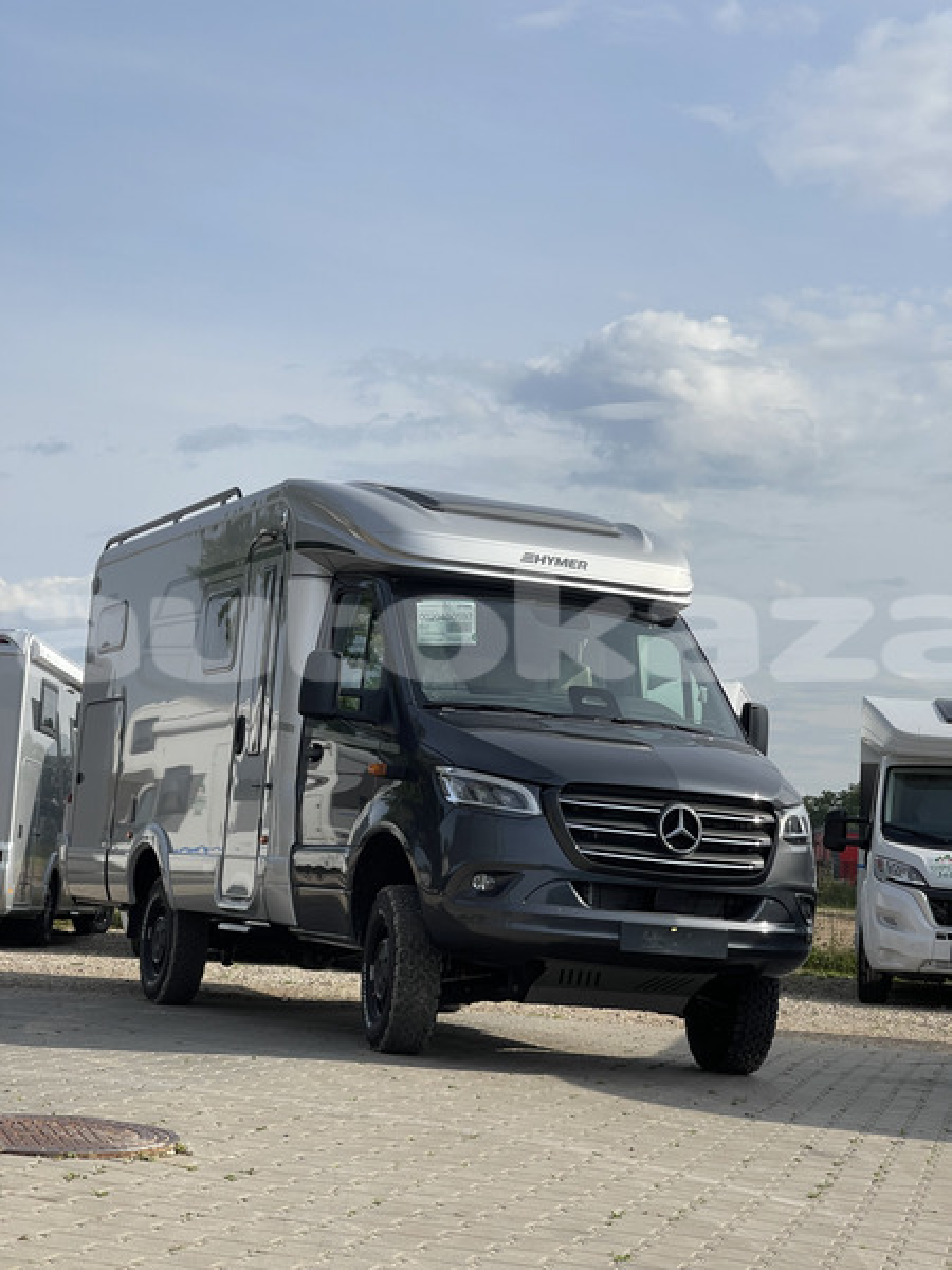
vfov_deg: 30.3
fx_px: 2347
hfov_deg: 22.9
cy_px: 635
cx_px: 476
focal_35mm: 64
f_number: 2.2
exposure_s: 1/1698
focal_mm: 7.5
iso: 20
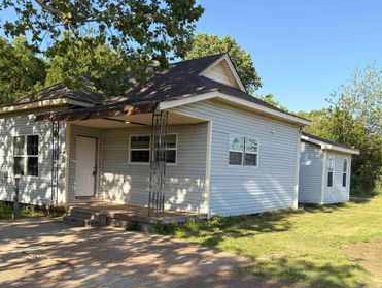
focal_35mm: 35
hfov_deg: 51.8
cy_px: 187
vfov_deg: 40.4
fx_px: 387
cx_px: 134
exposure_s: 1/1751
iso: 50
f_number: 1.6
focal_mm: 5.96
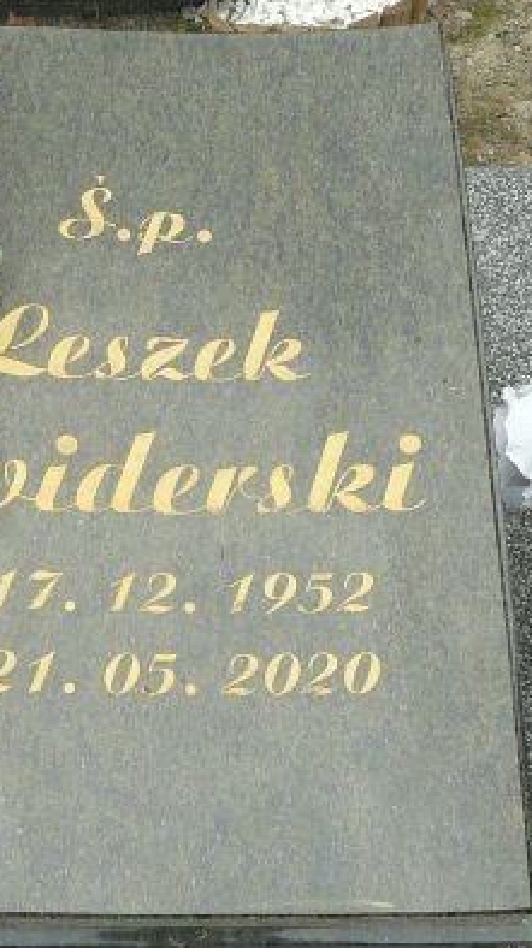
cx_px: 99
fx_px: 1558
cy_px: 440
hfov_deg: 19.2
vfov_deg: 33.8
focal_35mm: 62
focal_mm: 5.2
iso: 80
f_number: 2.8
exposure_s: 1/80
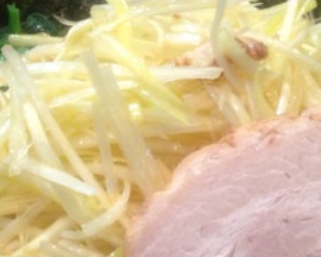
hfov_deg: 20.2
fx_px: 903
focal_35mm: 95
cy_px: 151
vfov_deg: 16.2
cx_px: 147
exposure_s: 1/20
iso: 160
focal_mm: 4.28
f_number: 2.4
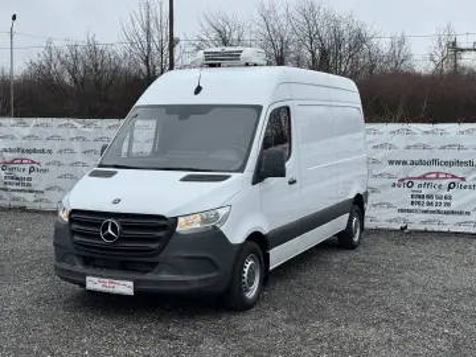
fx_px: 660
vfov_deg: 30.3
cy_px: 178
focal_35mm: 48
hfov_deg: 39.7
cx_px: 238
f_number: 1.78
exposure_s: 1/1133
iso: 64
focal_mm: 6.76
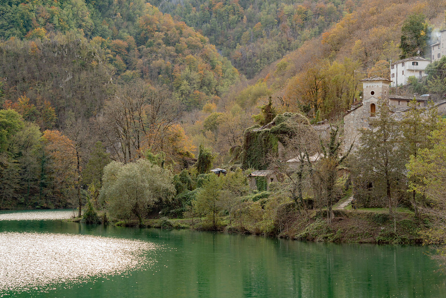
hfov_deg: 23.8
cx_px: 165
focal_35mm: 85
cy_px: 177
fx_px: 1053
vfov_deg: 16.1
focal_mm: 55
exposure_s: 1/80
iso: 400
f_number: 5.6
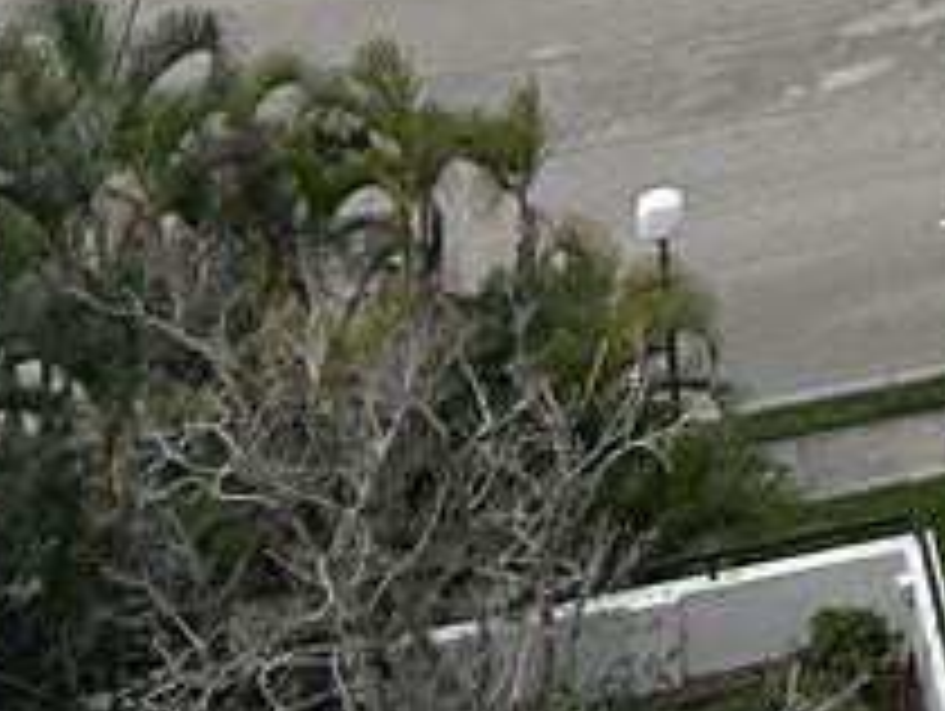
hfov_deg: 8.4
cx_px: 2812
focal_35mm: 198
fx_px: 5411
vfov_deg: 6.8
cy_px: -1400
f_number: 1.5
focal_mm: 5.7
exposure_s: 1/4630
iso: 50
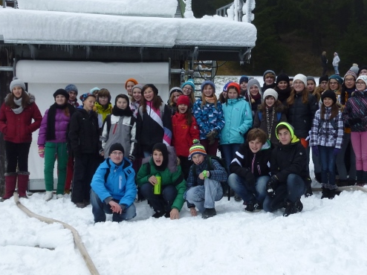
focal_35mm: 47
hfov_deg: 39.9
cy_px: 100
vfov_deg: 30.7
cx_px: 247
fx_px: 498
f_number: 3.5
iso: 100
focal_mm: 5.2
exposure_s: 1/30
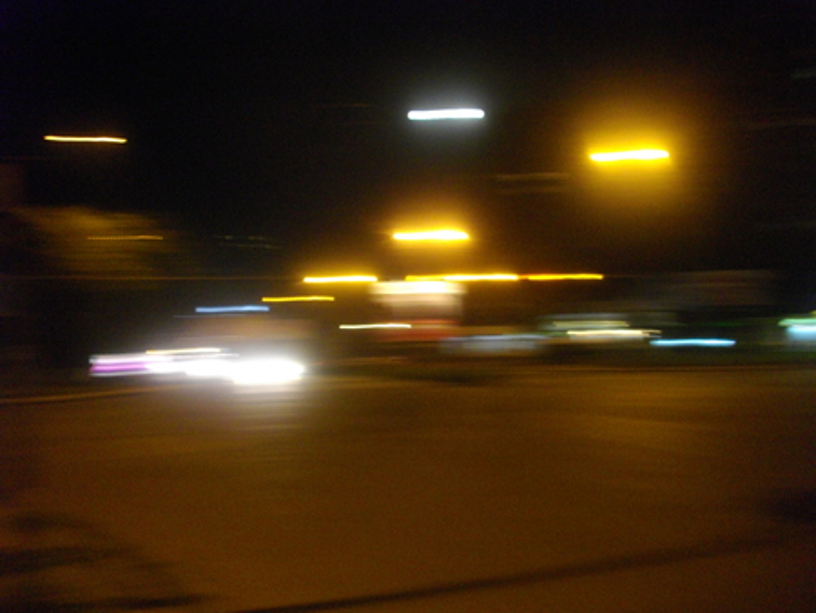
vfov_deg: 44.2
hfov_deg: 56.8
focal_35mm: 32
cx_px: 408
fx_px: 755
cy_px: 306
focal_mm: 5.7
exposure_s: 1/4
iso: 400
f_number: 2.9
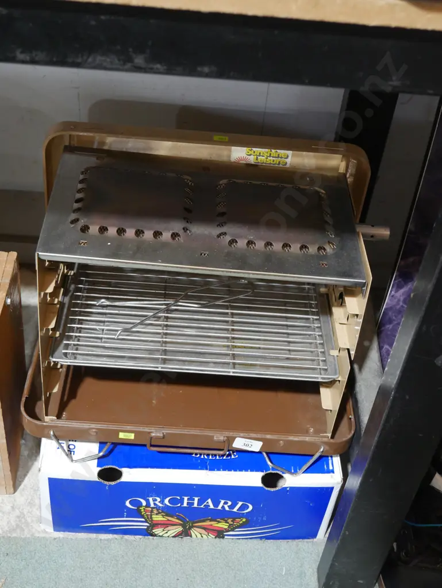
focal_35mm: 50
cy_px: 294
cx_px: 221
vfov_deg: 38.2
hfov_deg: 29.1
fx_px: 851
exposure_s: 1/60
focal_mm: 25
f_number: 5.3
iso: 2000
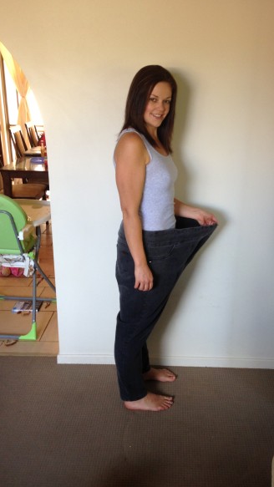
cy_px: 244
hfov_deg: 31.9
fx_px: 478
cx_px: 161
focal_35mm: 37
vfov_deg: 54.0
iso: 64
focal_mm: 4.12
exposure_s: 1/20
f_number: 2.4
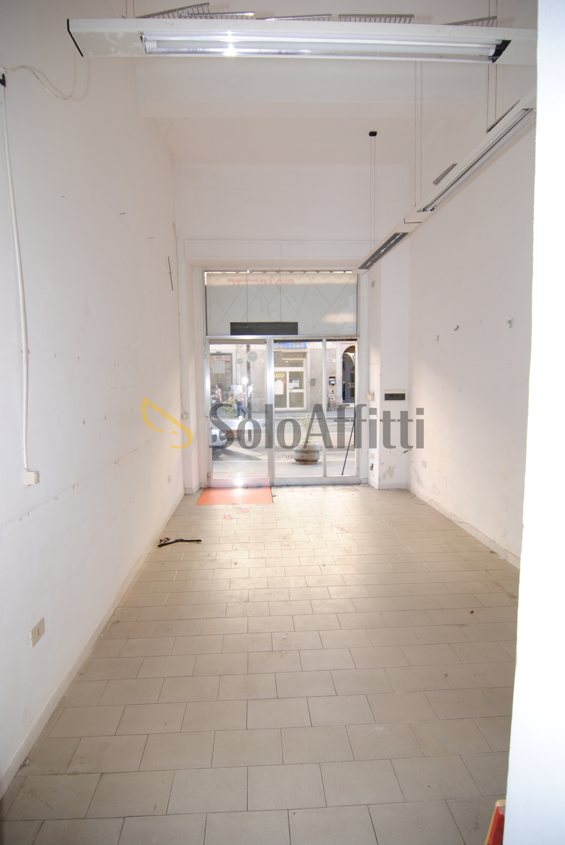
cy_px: 422
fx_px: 422
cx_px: 282
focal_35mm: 18
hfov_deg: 67.5
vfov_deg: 89.9
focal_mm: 12
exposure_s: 1/80
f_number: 4.5
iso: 200
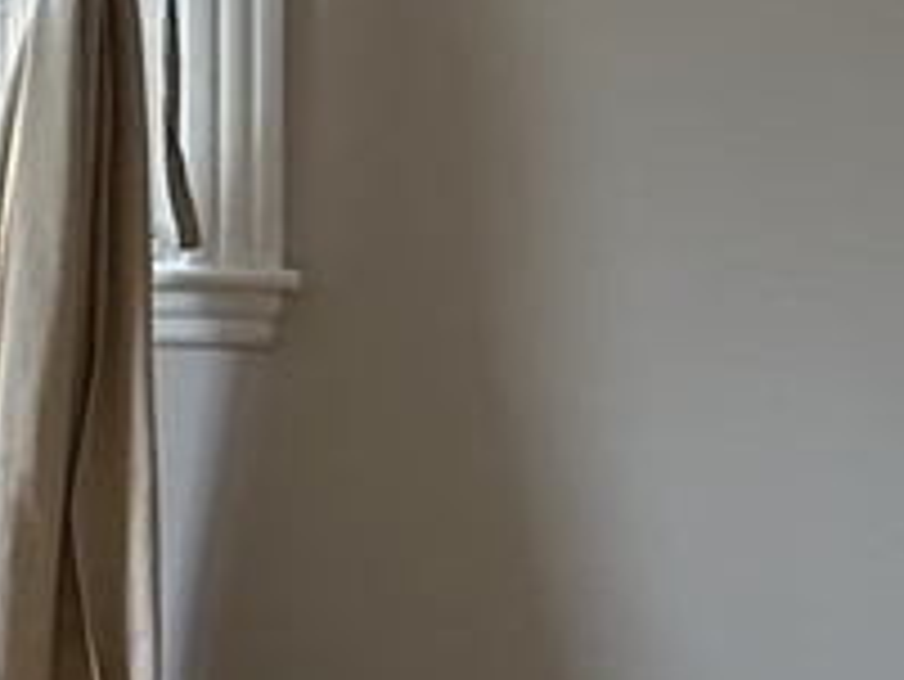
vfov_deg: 12.1
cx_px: -319
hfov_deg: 15.3
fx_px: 3188
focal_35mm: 122
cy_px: 162
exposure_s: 1/60
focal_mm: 6.86
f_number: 1.78
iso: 200
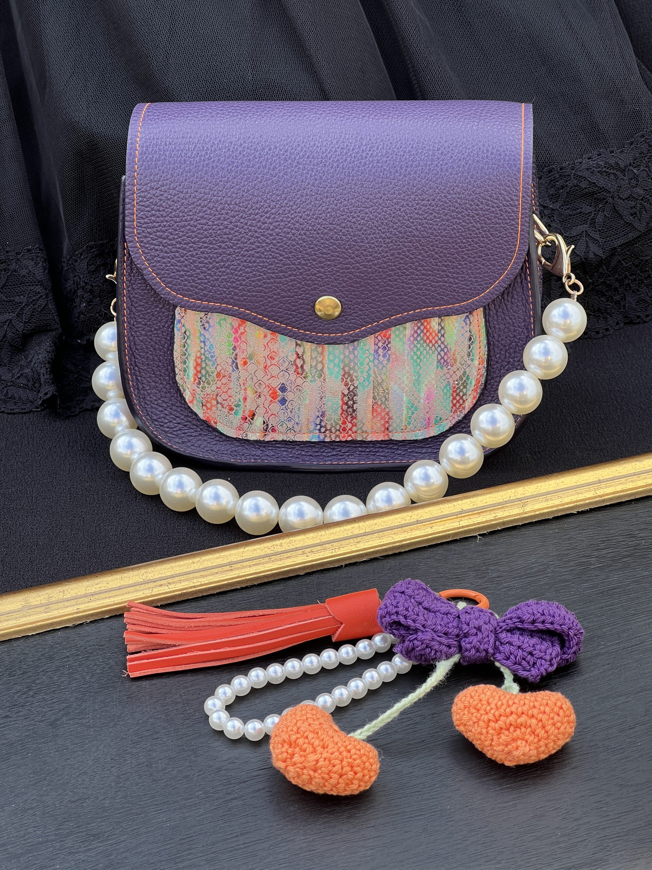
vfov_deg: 25.3
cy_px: 435
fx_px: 1934
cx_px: 326
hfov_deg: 19.1
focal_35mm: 77
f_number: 2.8
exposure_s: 1/123
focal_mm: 9
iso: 32
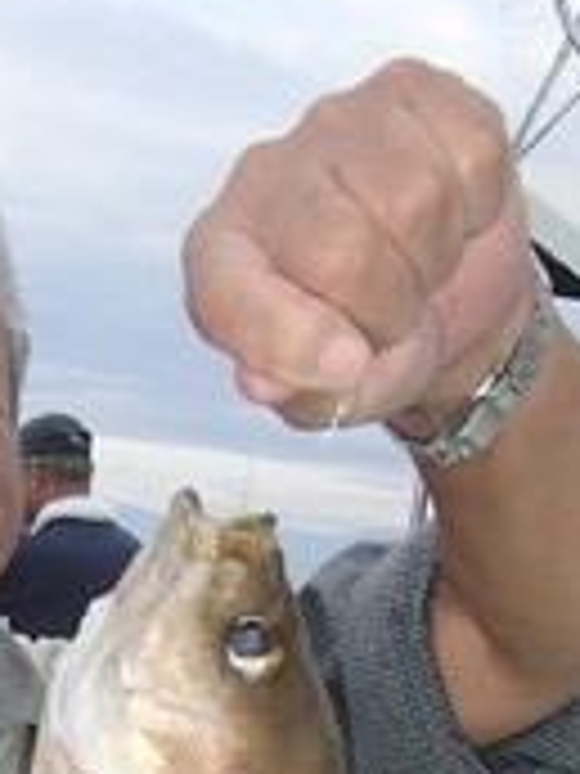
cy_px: 1012
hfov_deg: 18.1
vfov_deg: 22.4
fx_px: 1743
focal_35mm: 78
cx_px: -94
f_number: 3.9
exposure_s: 1/320
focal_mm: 5
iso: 100
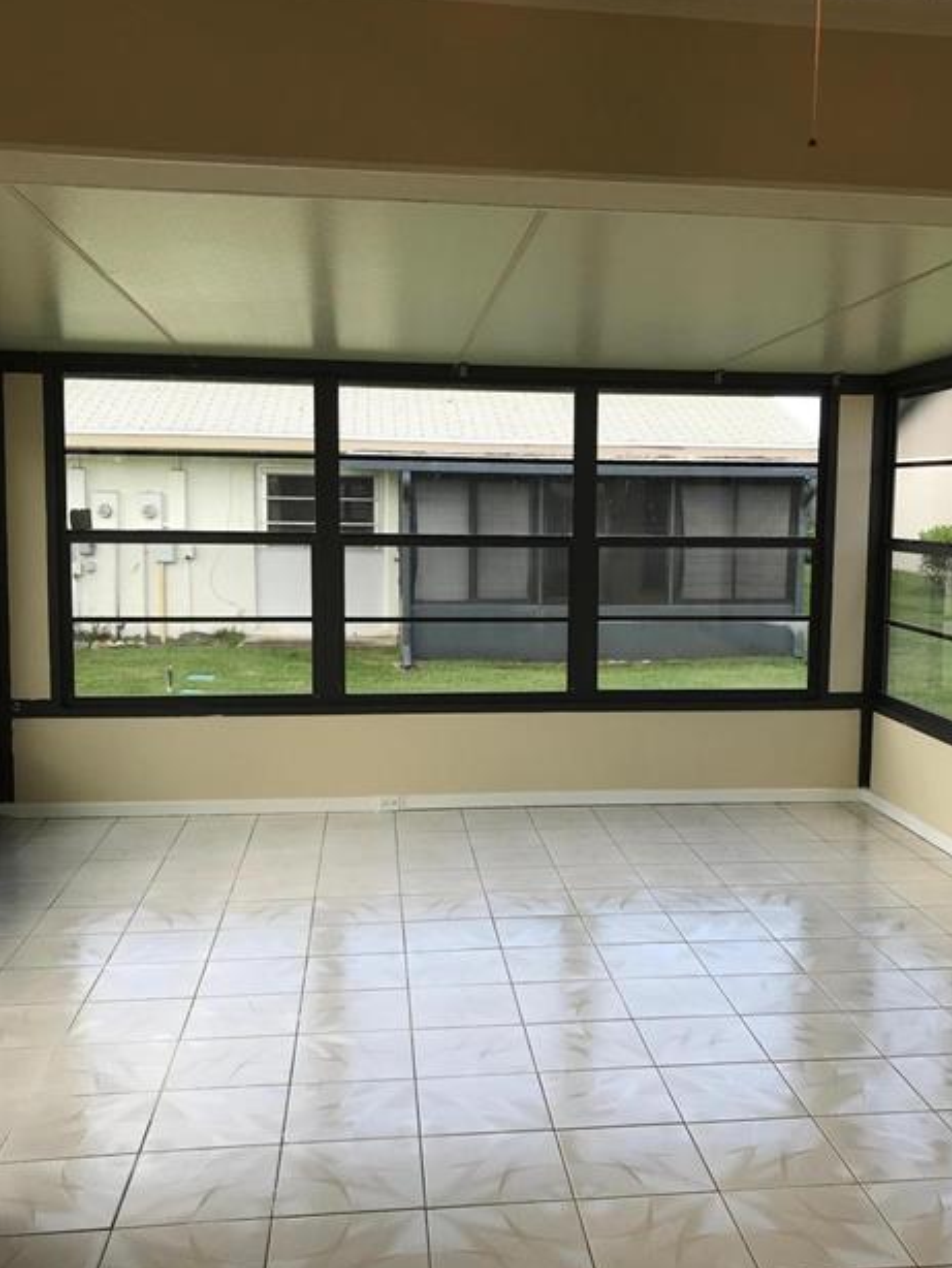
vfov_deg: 52.6
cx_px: 560
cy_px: 648
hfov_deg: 40.6
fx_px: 1283
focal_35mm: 35
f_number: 1.8
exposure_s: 1/264
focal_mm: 3.99
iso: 20
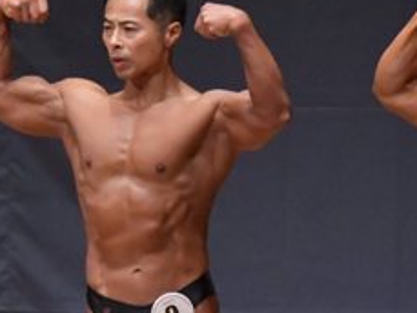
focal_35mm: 829
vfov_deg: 1.8
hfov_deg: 2.4
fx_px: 9992
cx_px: 318
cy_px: 329
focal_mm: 170
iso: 6400
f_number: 5.6
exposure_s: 1/400
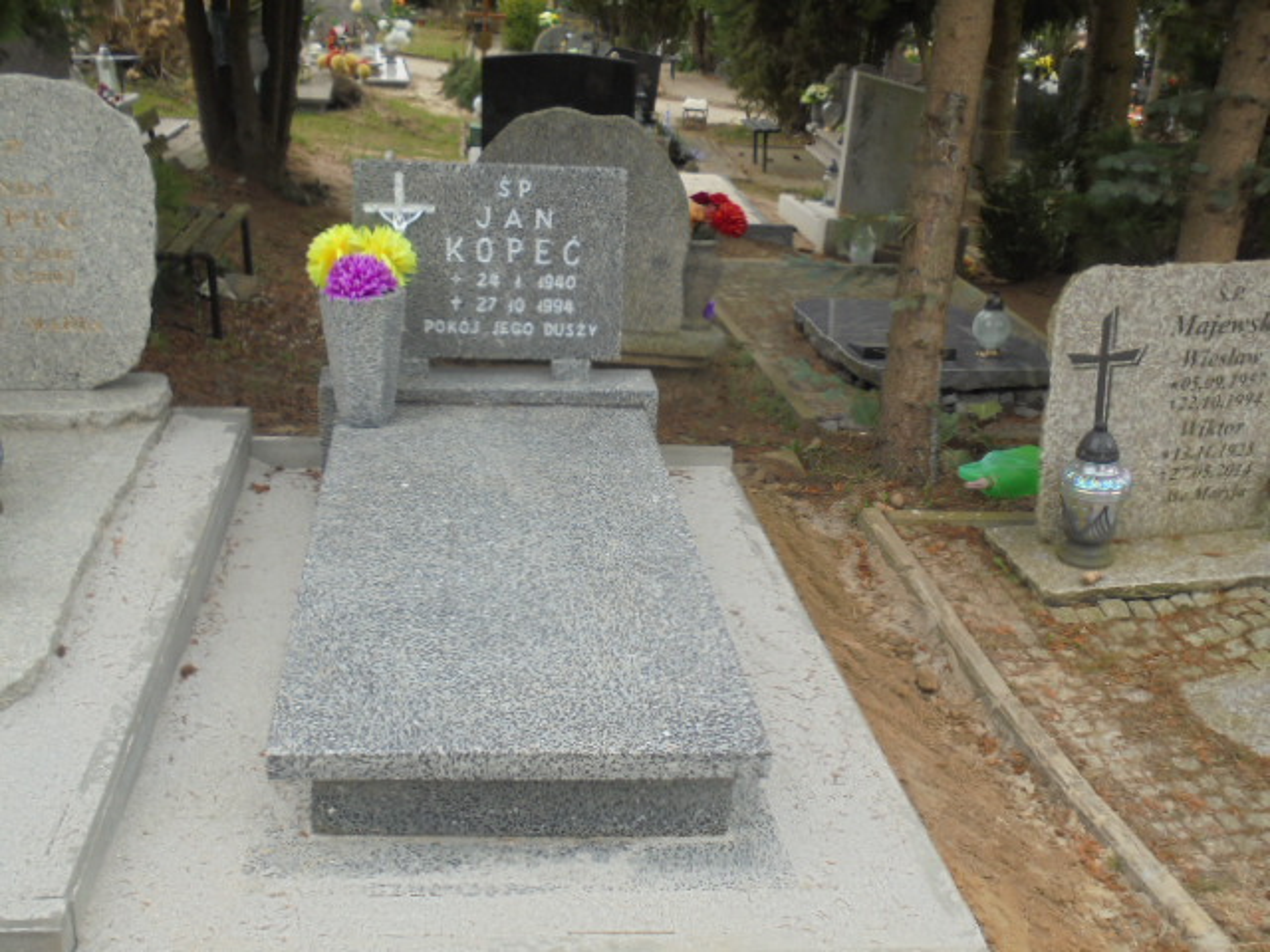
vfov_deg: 37.7
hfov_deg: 49.0
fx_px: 1394
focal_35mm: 38
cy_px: 476
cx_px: 635
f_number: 4.2
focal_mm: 6.9
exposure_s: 1/125
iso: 100
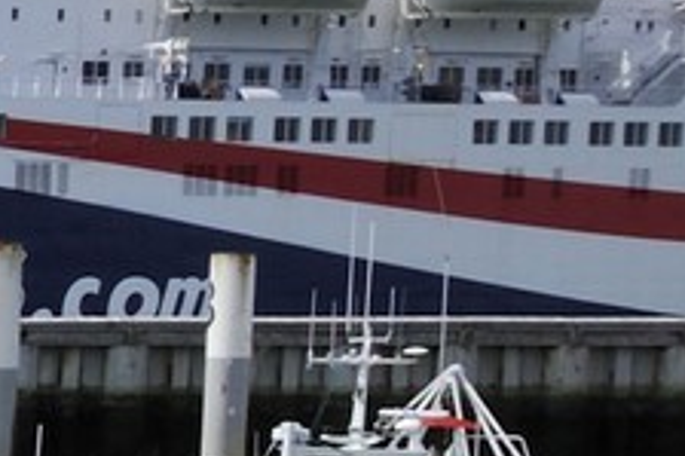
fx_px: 3670
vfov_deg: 7.0
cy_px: 637
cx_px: -1602
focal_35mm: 193
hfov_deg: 8.3
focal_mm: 27
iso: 200
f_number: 13
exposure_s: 1/250
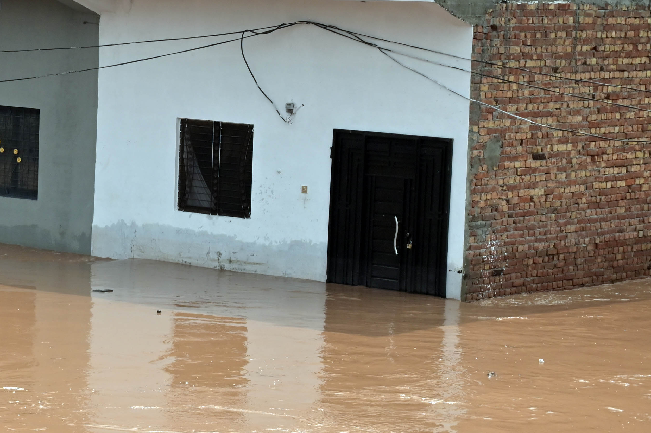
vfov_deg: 10.3
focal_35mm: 133
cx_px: -48
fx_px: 2403
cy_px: 178
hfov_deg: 15.1
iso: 500
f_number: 4
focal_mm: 55
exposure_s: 1/8000
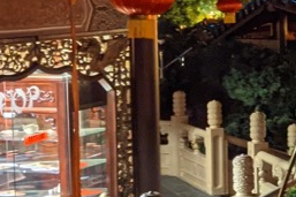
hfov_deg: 17.0
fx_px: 920
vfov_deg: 12.2
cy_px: 48
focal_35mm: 112
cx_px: 407
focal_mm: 4.38
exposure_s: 1/5.61
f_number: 1.73
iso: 456
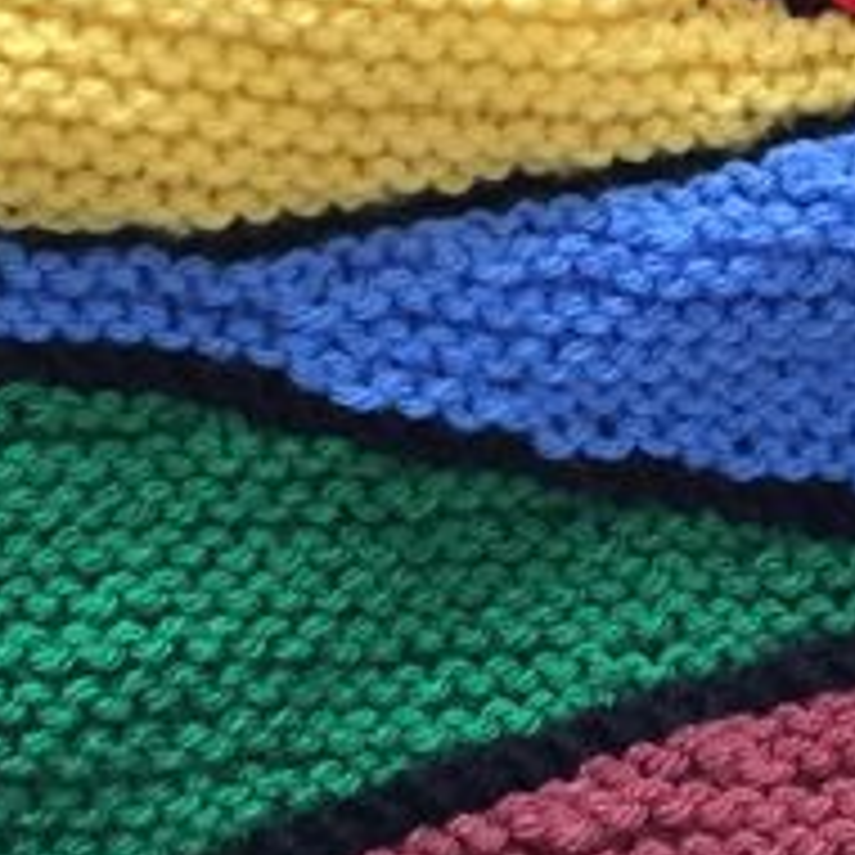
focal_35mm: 108
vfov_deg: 15.7
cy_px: -54
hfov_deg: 16.0
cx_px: 742
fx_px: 3018
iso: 400
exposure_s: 1/17
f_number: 2.2
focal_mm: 4.15
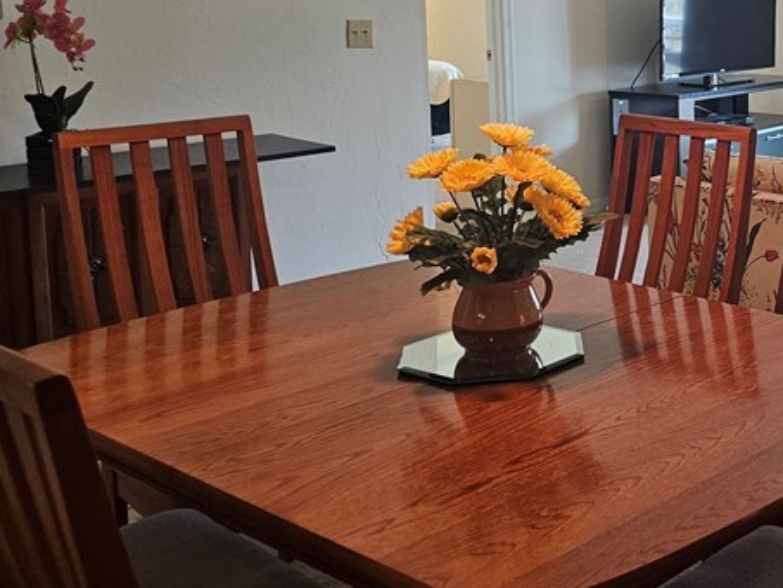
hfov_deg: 33.0
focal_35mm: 52
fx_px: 1177
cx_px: 824
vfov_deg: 27.5
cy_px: 114
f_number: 1.7
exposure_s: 1/120
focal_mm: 6.3
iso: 200
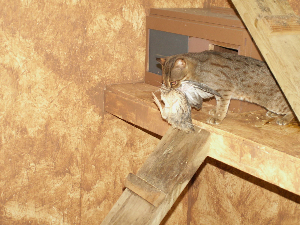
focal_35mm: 62
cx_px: 150
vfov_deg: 23.7
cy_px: 112
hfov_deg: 31.2
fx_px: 537
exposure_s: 1/40
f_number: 3.2
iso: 160
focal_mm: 10.26
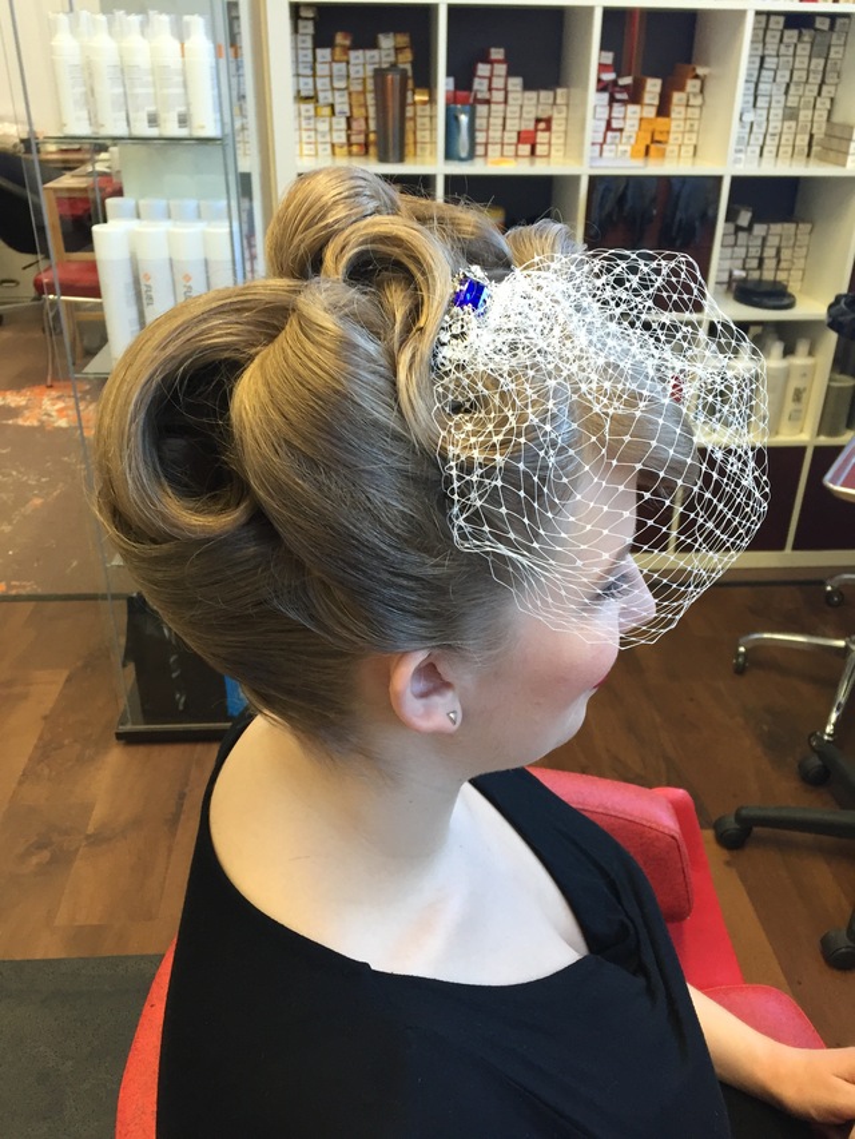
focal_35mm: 29
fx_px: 955
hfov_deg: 48.2
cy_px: 570
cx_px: 428
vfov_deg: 61.7
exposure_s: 1/30
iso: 100
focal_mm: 4.15
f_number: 2.2
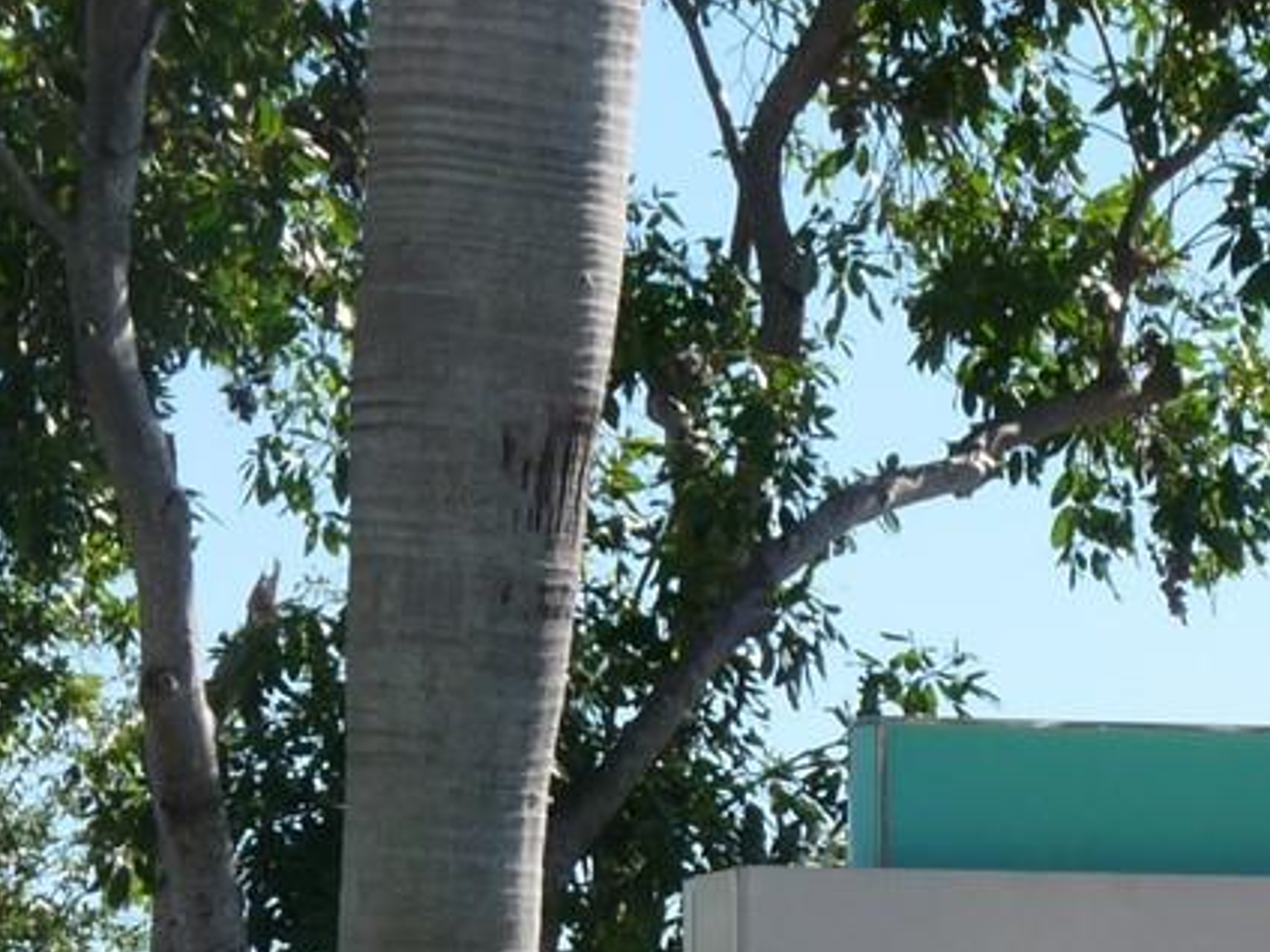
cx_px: 1767
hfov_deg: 6.0
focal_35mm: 328
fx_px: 12034
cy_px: 1611
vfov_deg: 4.5
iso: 100
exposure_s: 1/320
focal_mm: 15.5
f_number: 5.6
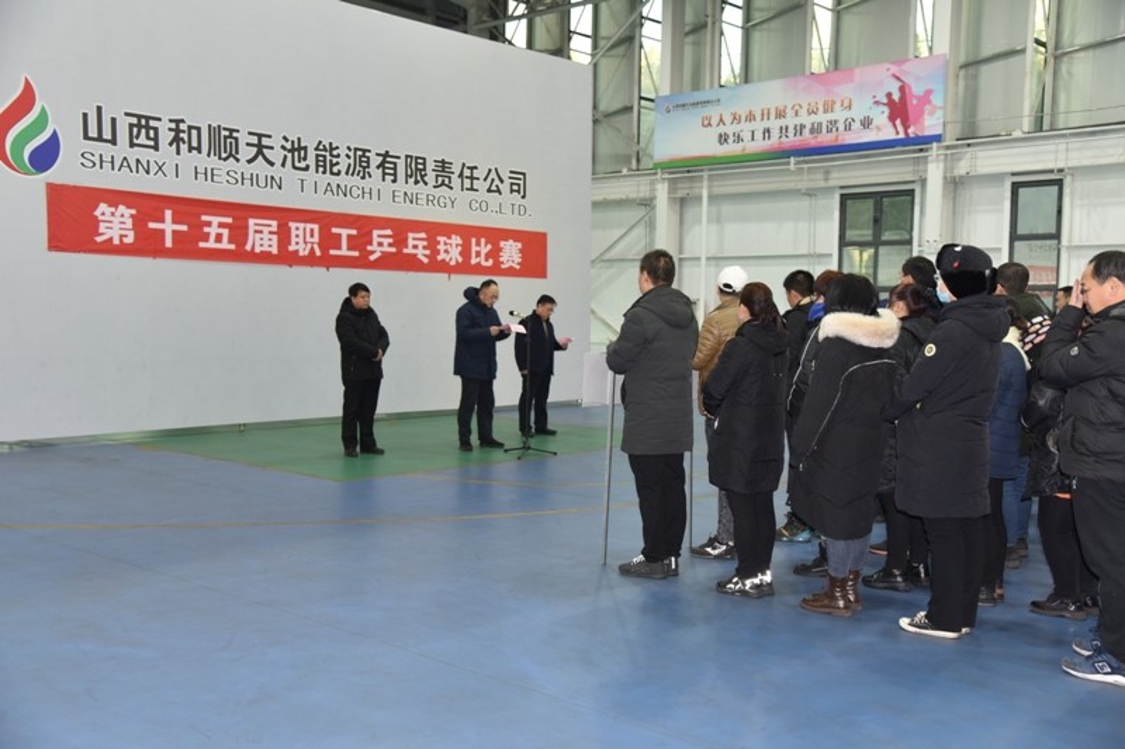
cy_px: 374
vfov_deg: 35.0
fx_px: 1187
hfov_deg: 50.7
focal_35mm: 38
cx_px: 562
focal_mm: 38
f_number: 4
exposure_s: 1/60
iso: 800
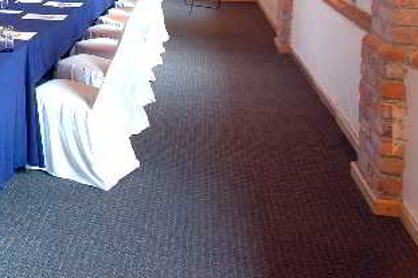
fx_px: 627
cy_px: -51
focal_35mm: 54
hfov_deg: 32.2
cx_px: -48
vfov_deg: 23.1
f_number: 9
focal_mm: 14
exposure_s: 1/3
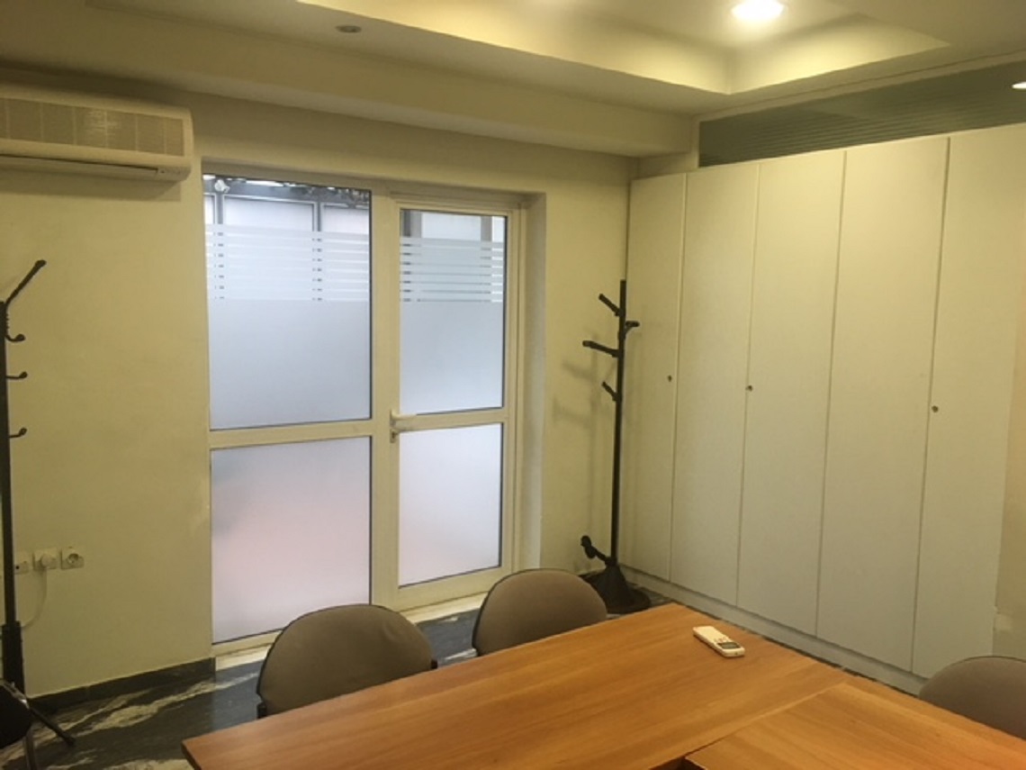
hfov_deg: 61.7
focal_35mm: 29
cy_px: 385
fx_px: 860
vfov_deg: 48.2
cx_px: 513
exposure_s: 1/33
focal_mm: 4.15
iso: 125
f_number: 2.2
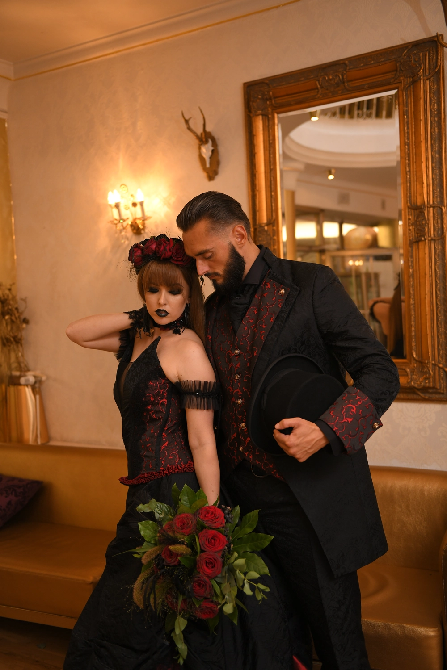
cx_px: 224
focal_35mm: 38
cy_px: 335
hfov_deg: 35.1
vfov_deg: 50.7
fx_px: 708
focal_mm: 38
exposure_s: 1/250
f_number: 2.8
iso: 800
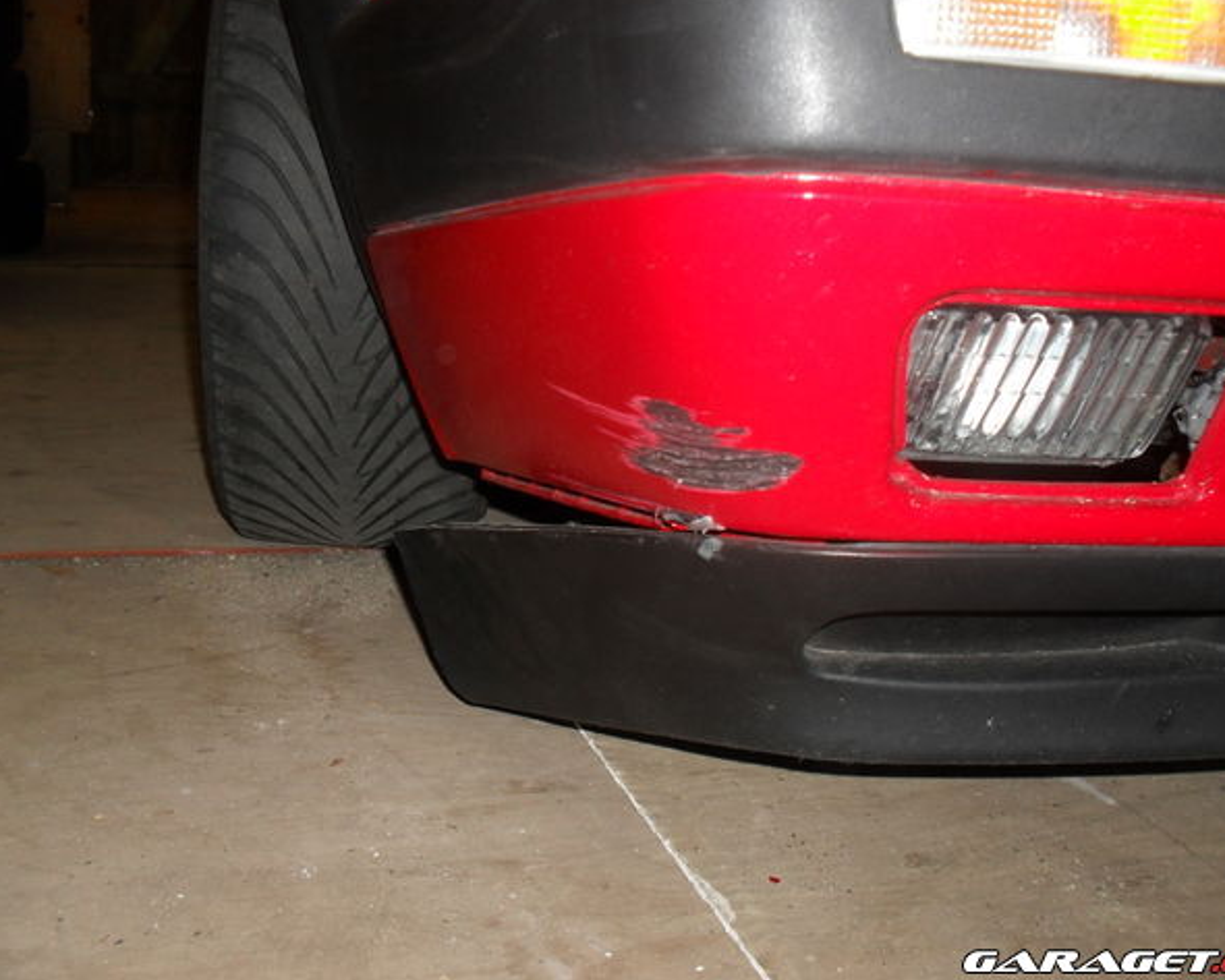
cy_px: 485
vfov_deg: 40.1
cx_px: 655
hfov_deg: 49.0
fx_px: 1342
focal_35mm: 37
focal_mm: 6.3
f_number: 3.2
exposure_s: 1/45
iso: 200
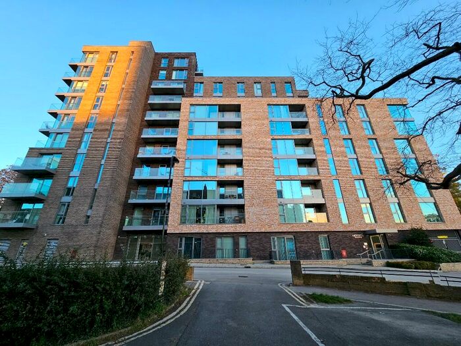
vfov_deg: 89.9
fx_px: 173
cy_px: 173
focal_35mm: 13
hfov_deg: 106.2
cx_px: 230
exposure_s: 1/207
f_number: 2.2
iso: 80
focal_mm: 2.2
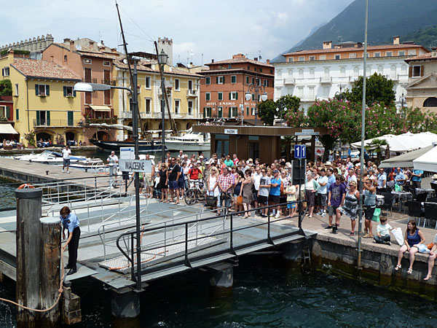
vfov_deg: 38.7
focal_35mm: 37
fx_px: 467
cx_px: 218
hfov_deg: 50.1
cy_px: 164
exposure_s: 1/500
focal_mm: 6.1
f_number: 4.5
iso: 80
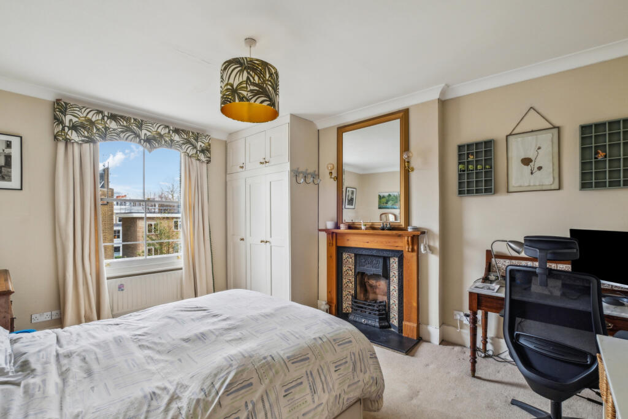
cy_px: 210
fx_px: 262
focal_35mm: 15
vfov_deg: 77.3
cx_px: 314
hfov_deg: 100.4
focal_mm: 10
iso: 640
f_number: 8
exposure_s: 1/15
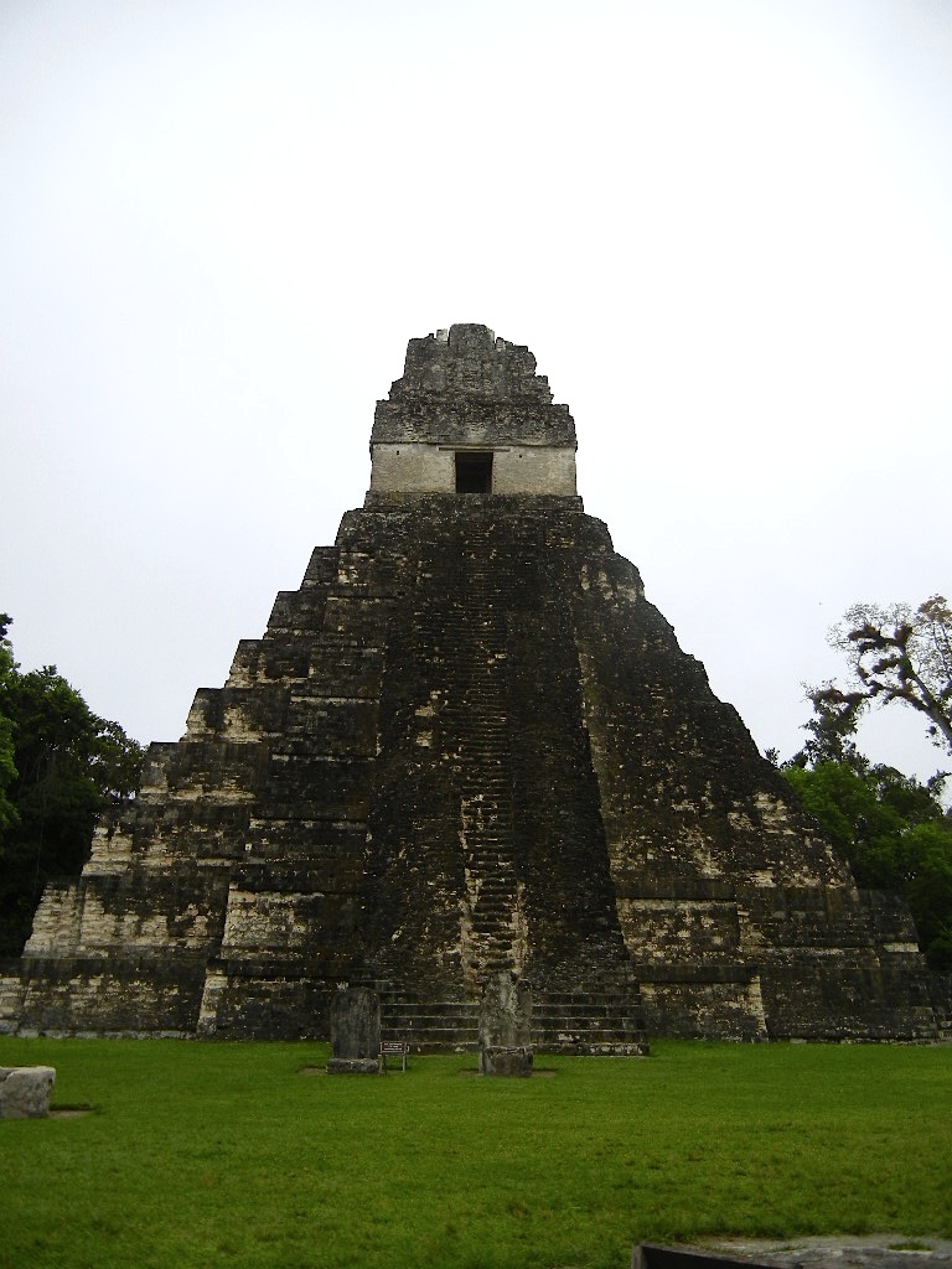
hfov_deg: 46.8
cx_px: 476
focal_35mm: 30
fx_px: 1100
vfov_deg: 60.0
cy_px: 634
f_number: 3.5
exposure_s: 1/713
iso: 160
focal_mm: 5.4
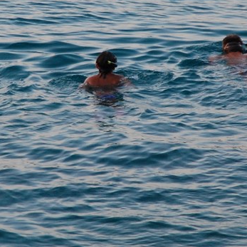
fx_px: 2495
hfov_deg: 5.7
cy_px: 52
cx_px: 51
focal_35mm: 309
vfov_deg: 5.7
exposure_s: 1/125
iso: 560
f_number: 4.5
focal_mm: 70
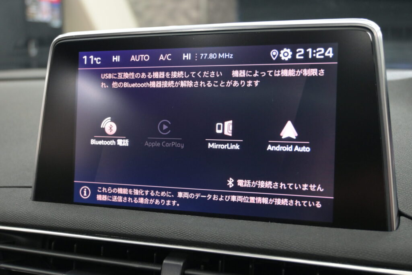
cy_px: 138
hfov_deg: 49.5
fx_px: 446
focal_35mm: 39
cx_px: 206
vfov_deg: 34.2
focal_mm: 26
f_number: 4.5
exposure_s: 1/125
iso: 1250
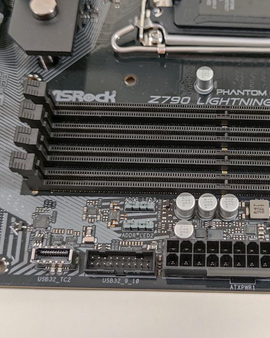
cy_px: 151
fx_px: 479
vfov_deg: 38.7
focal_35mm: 48
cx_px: 201
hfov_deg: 30.9
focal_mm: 6.78
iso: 556
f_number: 1.85
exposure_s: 1/33
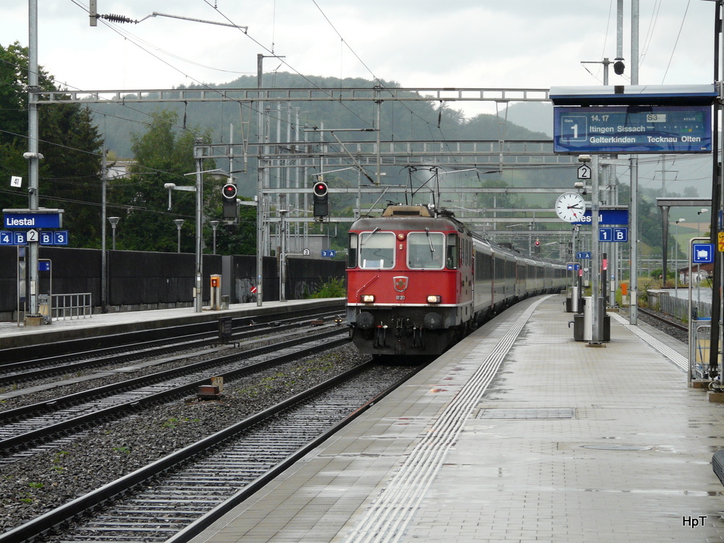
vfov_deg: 12.0
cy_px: 272
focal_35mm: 123
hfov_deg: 16.0
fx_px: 2573
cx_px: 362
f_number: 4.5
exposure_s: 1/250
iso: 100
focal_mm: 20.2
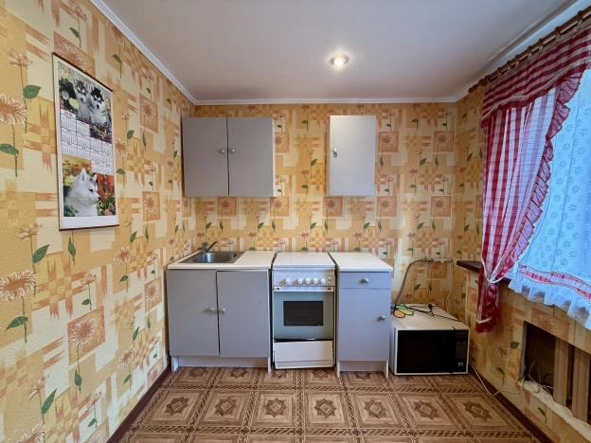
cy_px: 222
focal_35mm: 14
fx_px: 239
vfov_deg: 85.7
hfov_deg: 102.1
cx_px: 296
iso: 320
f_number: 2.2
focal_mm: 2.22
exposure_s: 1/100
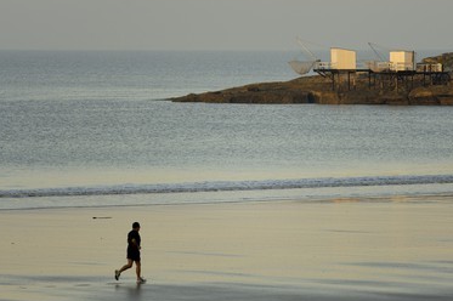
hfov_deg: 7.6
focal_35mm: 271
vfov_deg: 5.1
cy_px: 144
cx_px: 246
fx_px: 3407
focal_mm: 160
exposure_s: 1/125
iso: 100
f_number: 5
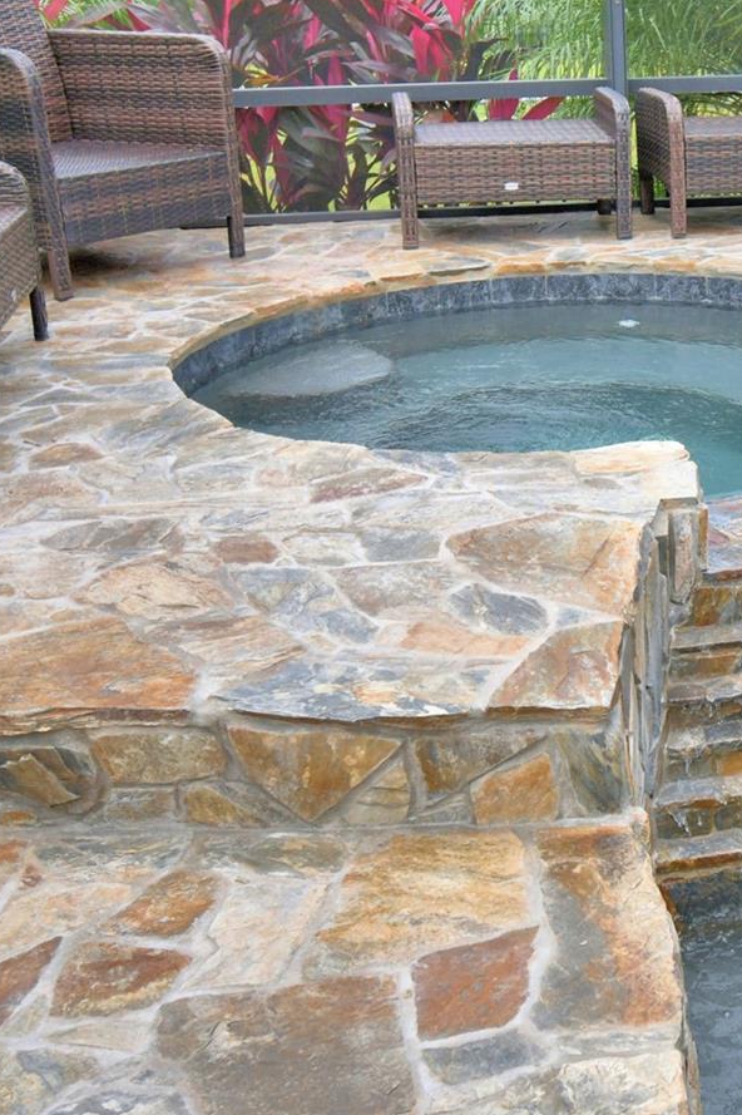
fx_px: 1671
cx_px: 790
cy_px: 488
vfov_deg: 36.8
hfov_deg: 23.7
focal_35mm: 54
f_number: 5.6
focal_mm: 20
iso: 200
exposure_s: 1/500
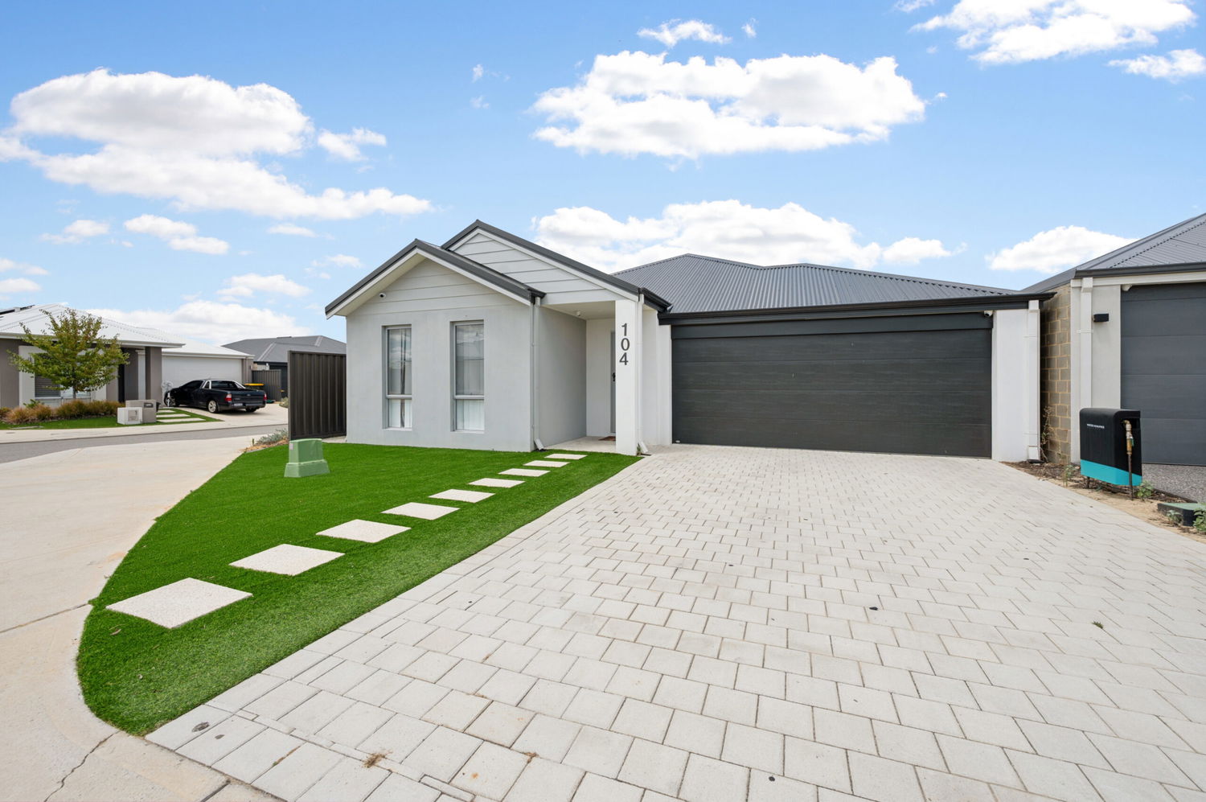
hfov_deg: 104.3
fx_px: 469
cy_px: 401
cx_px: 603
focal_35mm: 14
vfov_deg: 81.1
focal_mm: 14
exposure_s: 1/400
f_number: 8
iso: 100
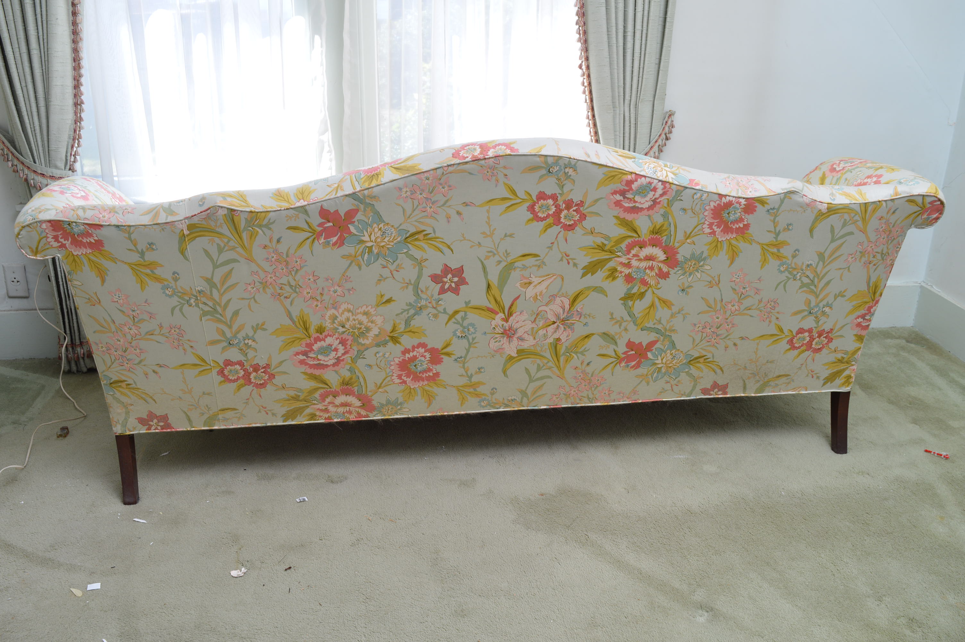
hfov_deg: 62.0
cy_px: 321
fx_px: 803
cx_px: 482
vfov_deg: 43.5
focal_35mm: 30
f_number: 7.1
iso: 200
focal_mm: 20
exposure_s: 1/80
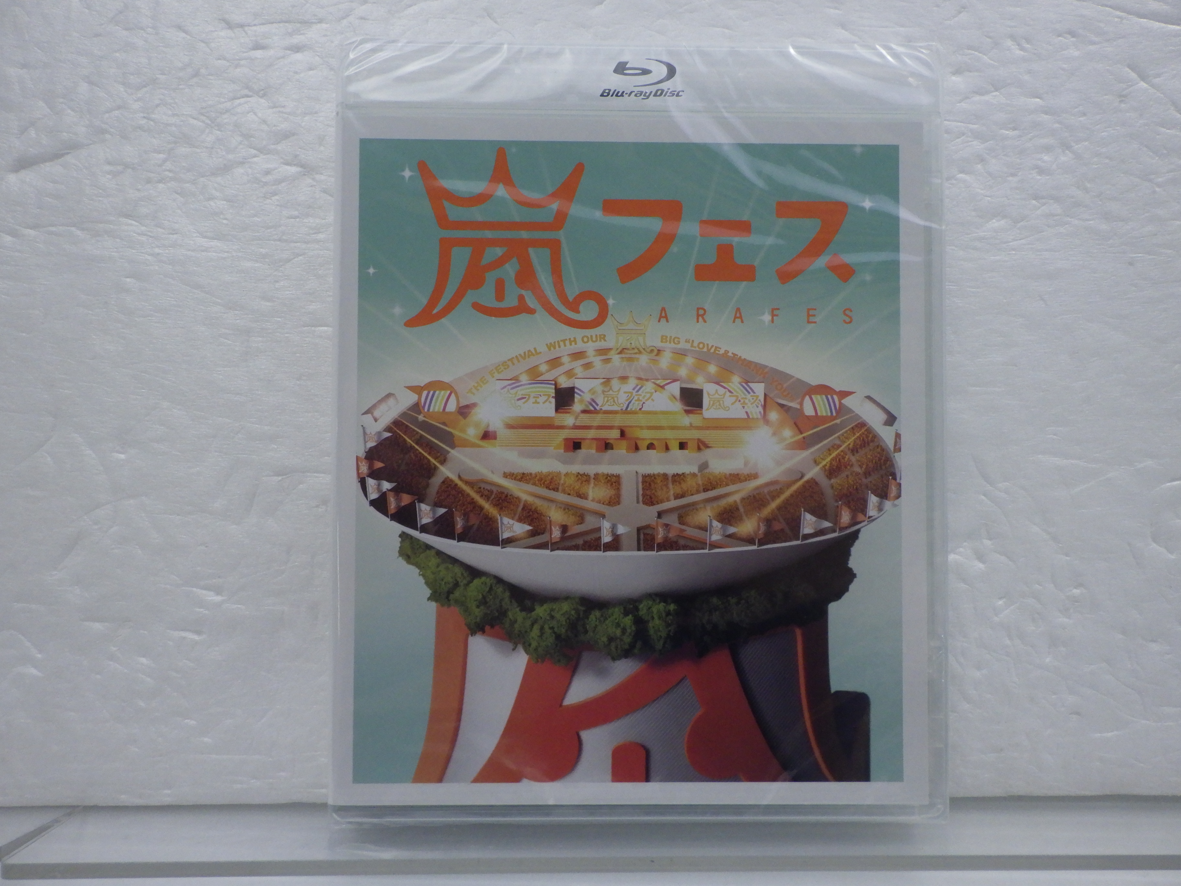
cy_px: 443
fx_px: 955
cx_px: 590
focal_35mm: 28
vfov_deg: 49.7
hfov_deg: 63.4
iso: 160
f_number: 3.5
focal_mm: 5
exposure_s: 1/40
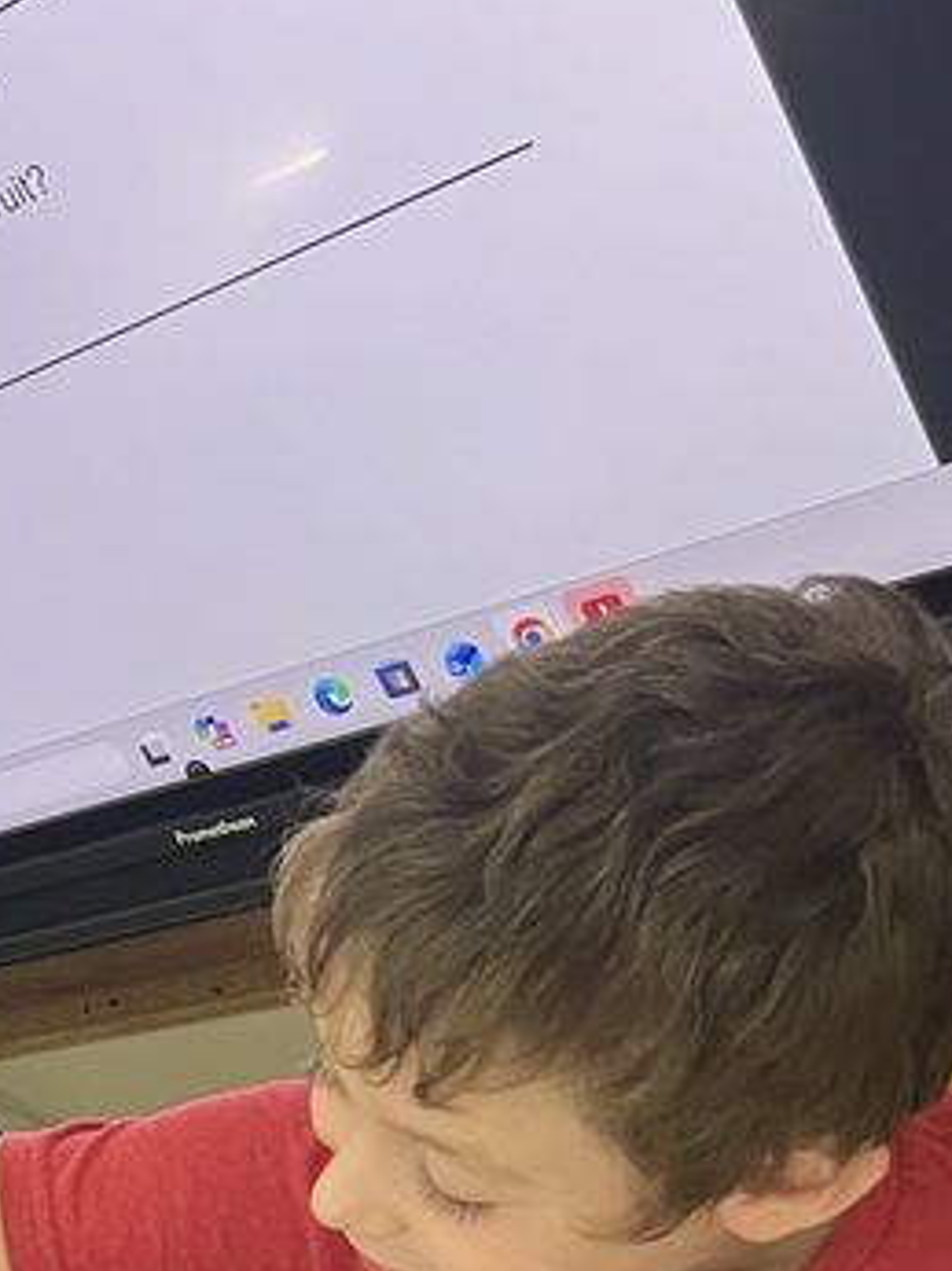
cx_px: -401
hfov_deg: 17.5
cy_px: 1308
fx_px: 2827
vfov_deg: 24.1
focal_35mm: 77
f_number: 1.6
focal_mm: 5.1
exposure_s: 1/60
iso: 125
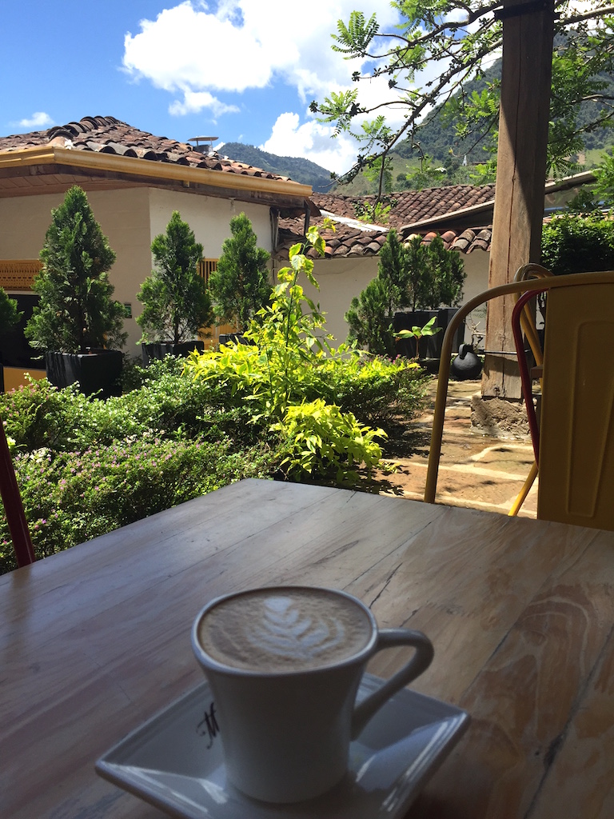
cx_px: 307
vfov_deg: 61.7
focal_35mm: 29
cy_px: 410
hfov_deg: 48.2
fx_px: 686
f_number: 2.2
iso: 32
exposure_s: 1/1276
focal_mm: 4.15
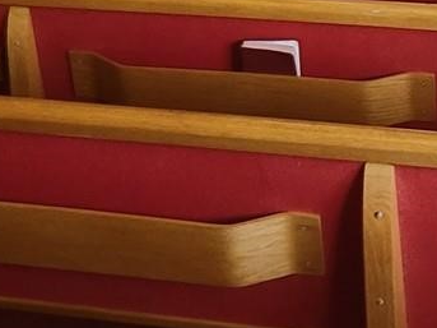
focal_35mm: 112
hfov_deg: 17.3
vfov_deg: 12.5
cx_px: 390
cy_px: -167
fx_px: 1413
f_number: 1.8
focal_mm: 5
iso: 250
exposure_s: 1/120
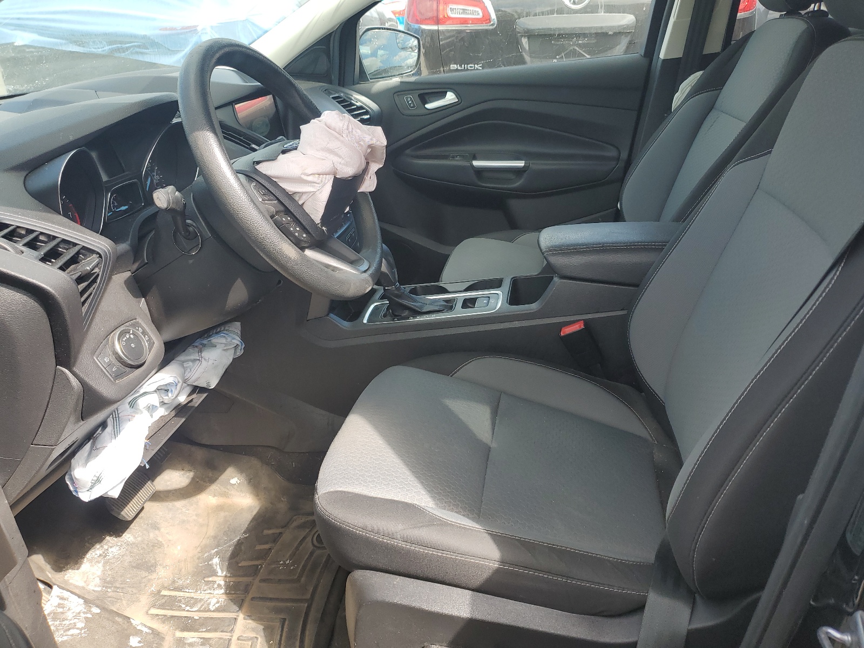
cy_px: 324
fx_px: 649
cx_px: 432
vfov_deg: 53.1
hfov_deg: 67.3
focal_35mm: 26
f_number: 1.5
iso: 50
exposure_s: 1/400
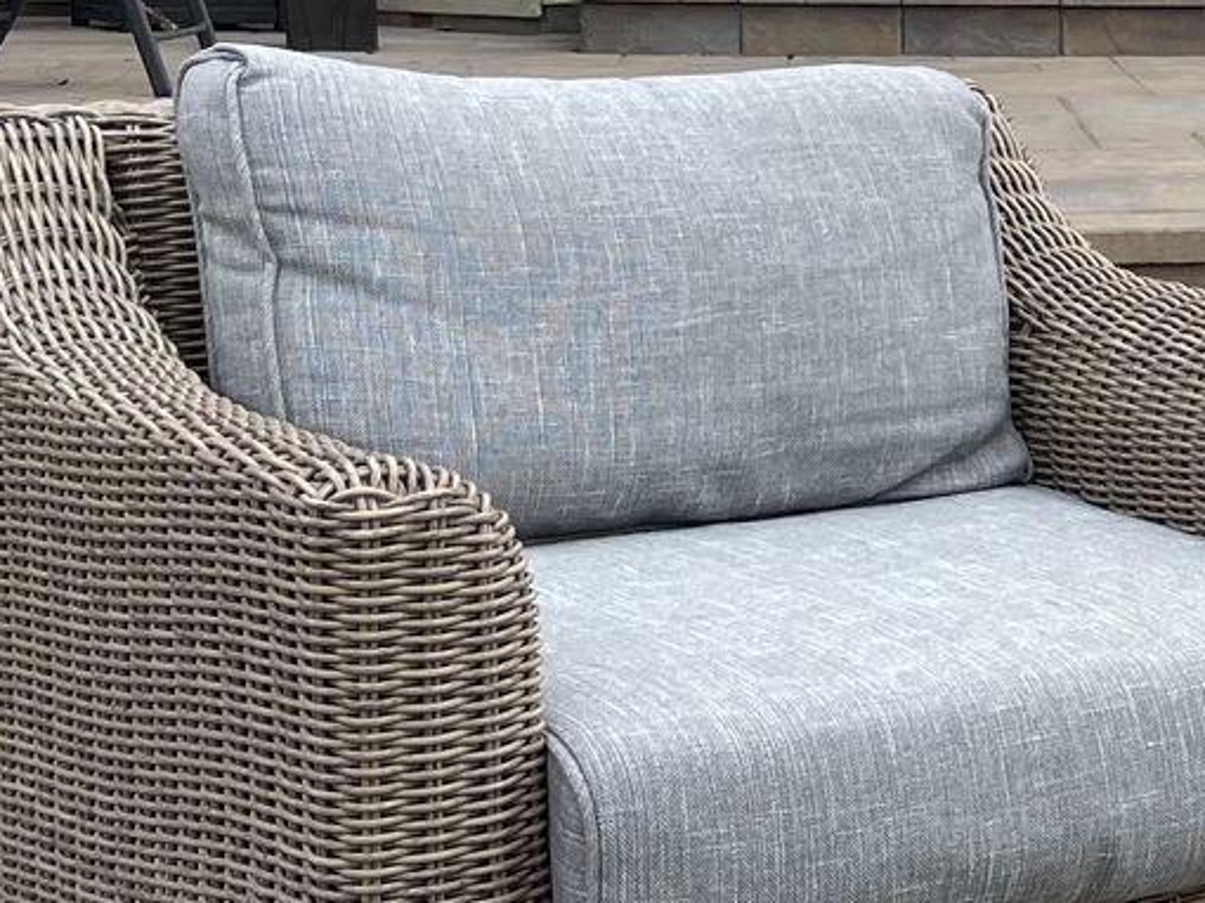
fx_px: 3549
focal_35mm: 102
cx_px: 1919
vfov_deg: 14.4
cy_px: 182
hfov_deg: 17.0
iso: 32
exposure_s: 1/333
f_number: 1.6
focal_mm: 4.2
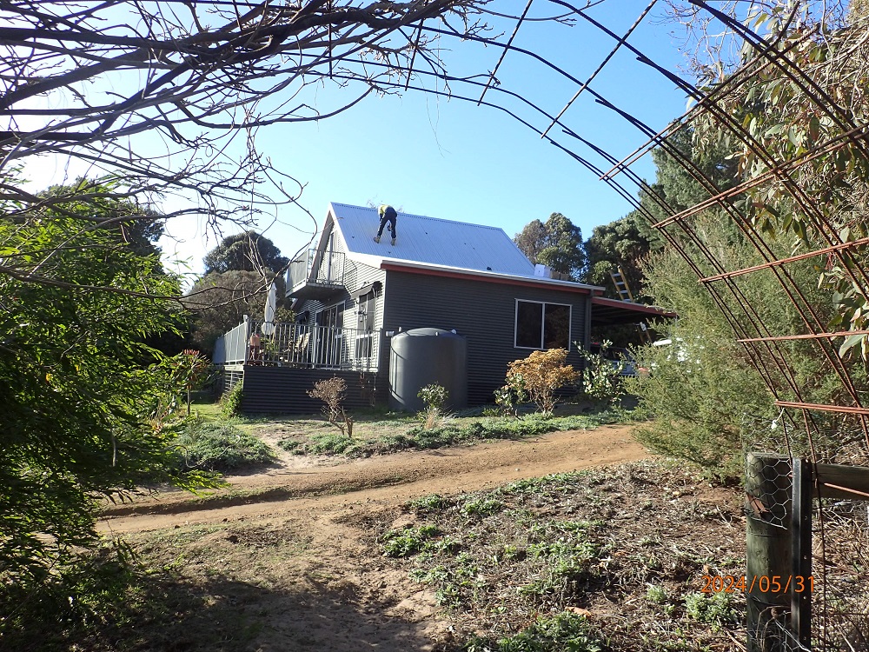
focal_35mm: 25
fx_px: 628
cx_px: 434
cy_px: 326
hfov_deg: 69.4
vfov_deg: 54.9
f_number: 2.8
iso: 100
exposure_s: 1/500
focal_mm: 4.5
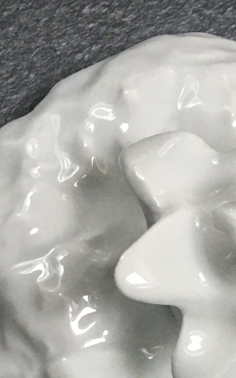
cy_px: 645
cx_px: 162
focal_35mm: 122
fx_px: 1255
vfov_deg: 15.2
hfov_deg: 10.7
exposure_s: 1/33
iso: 125
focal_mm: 4.15
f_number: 2.2
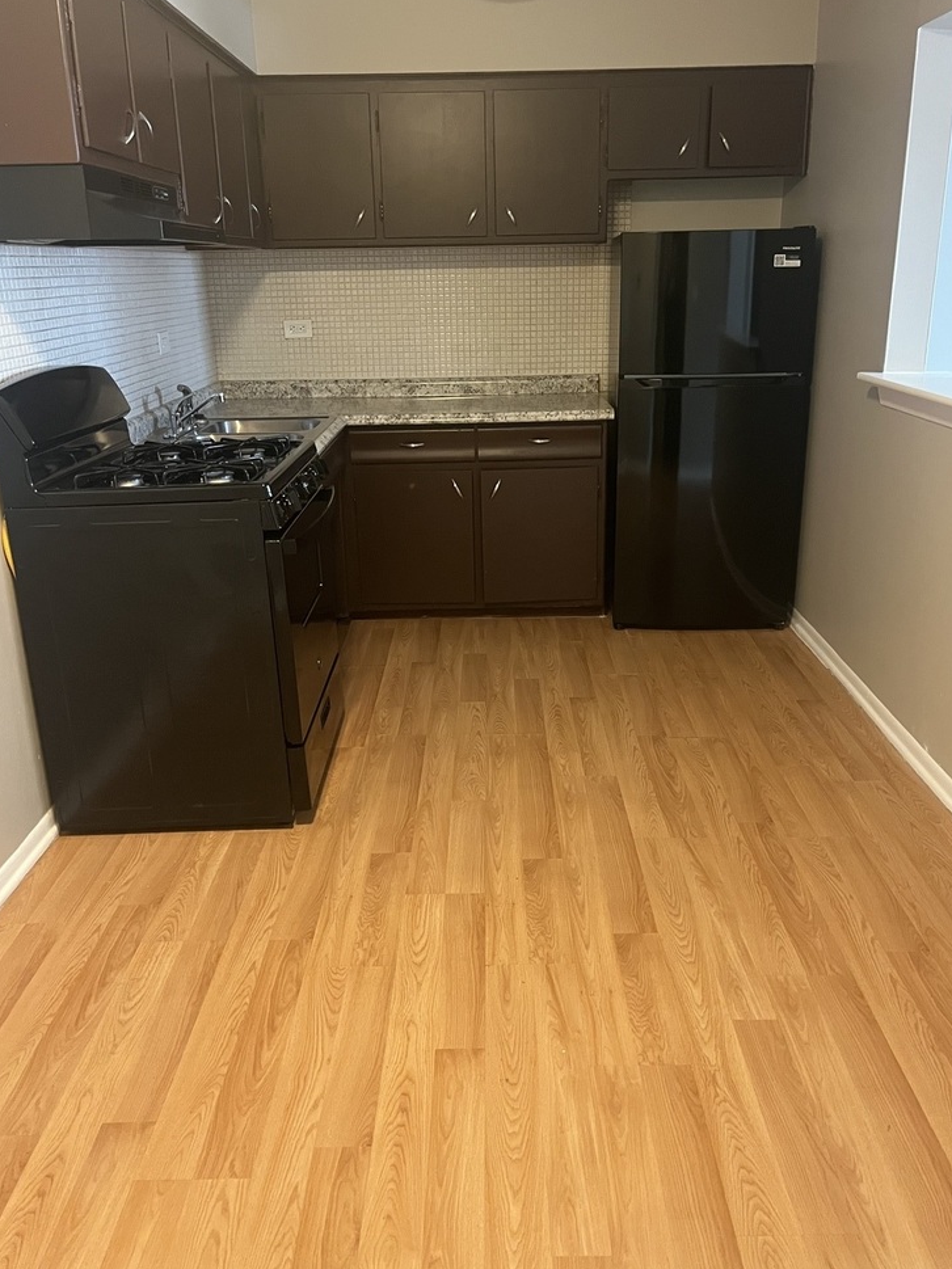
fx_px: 1063
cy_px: 617
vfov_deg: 61.7
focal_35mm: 29
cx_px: 502
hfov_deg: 48.2
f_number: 1.6
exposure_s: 1/60
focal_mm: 5.1
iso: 500
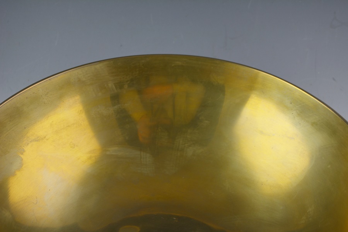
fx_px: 507
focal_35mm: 52
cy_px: 116
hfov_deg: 37.9
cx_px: 174
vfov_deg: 25.8
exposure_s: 1/125
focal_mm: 35
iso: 200
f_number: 5.6
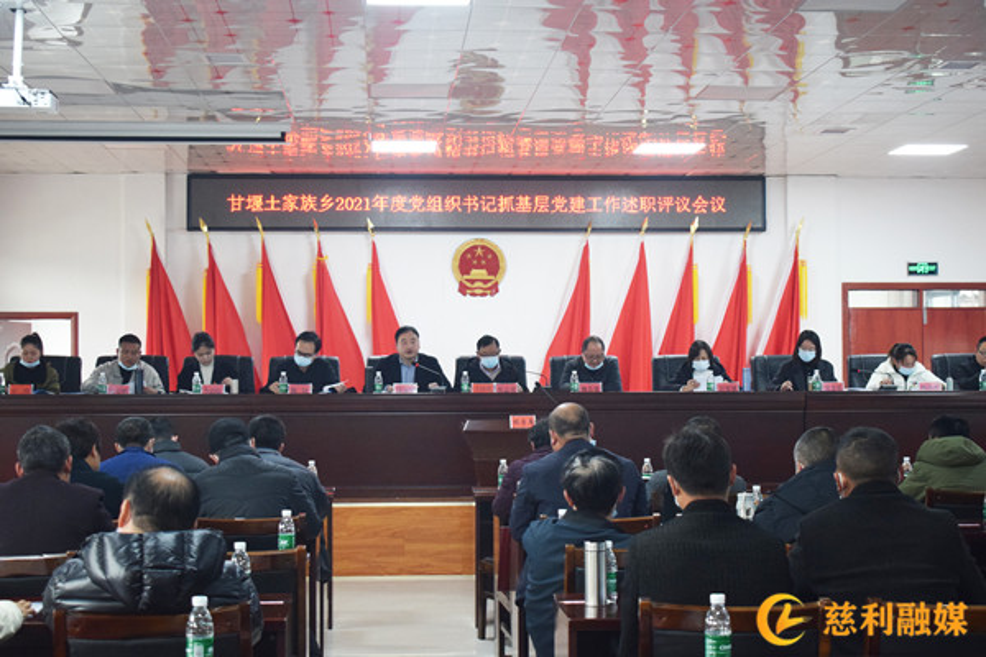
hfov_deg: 35.1
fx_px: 1561
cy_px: 328
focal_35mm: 57
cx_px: 493
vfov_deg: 23.8
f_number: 4.8
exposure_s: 1/60
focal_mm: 38
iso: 1800
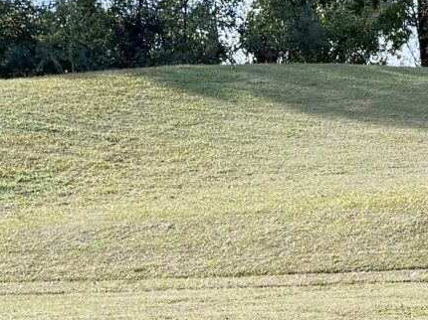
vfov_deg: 10.4
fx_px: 1767
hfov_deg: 13.6
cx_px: 428
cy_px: 161
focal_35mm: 143
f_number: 1.78
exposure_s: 1/780
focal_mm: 6.76
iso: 100
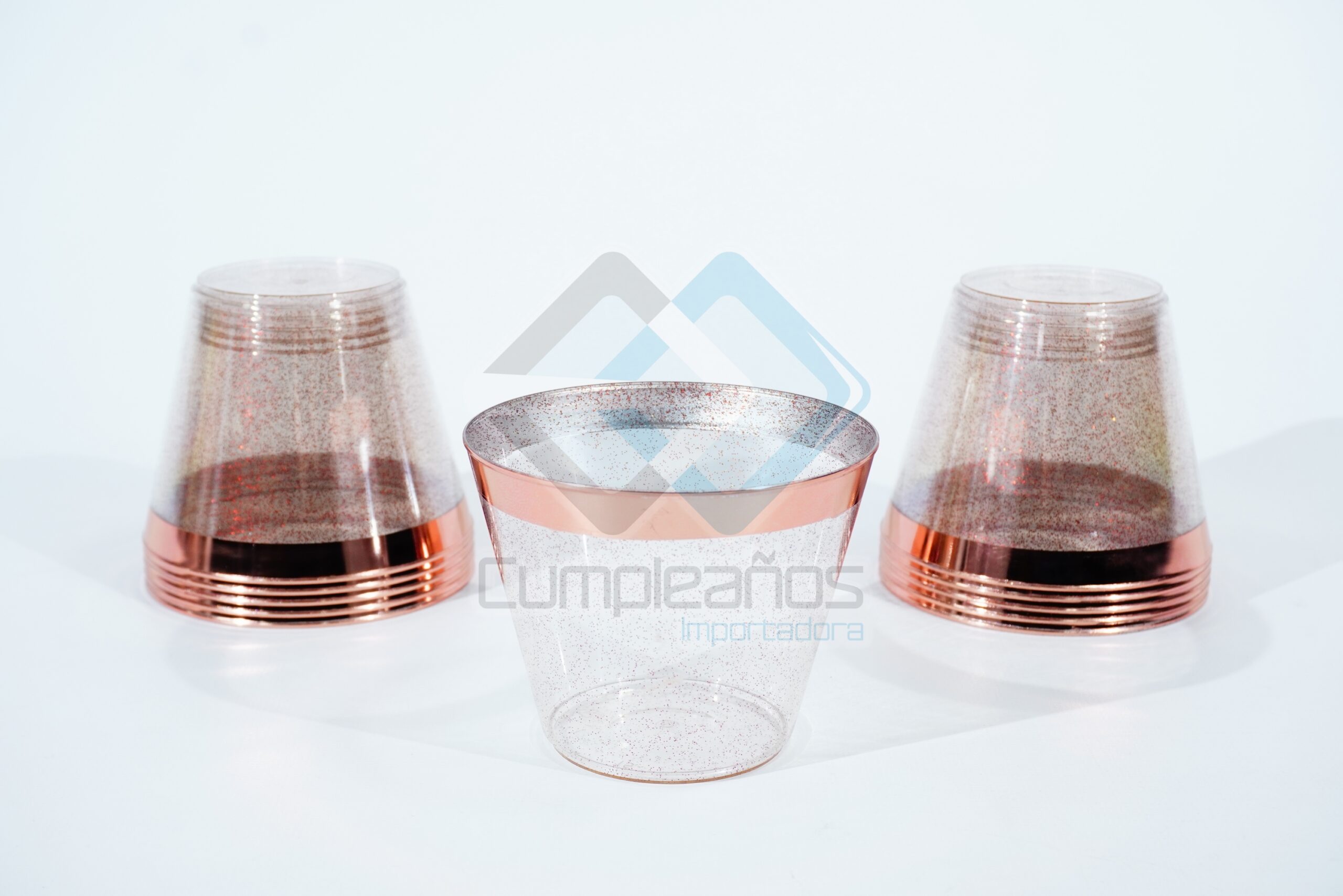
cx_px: 672
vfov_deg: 26.5
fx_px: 1903
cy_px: 448
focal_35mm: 51
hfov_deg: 38.9
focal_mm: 34
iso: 400
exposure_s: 1/45
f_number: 8
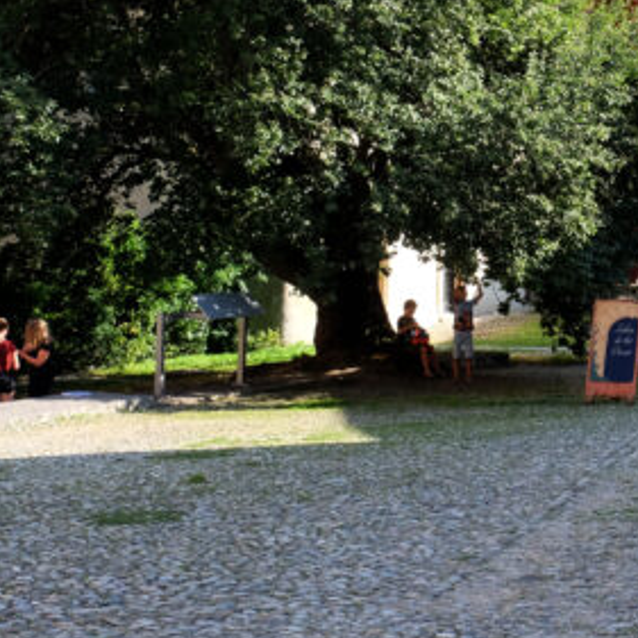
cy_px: 91
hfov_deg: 15.0
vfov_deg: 15.5
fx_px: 2315
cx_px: 831
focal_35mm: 111
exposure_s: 1/40
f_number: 14
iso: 400
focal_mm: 32.6
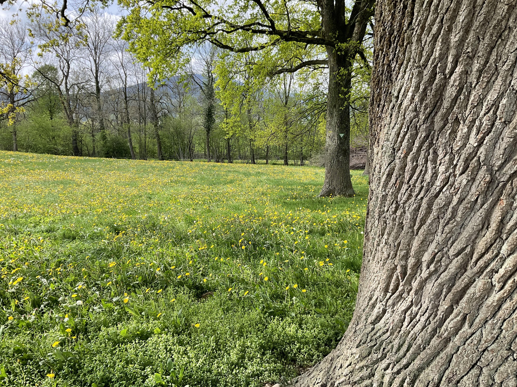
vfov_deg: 46.8
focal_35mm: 30
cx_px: 259
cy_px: 199
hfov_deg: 60.0
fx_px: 448
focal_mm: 3
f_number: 1.8
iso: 16
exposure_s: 1/504
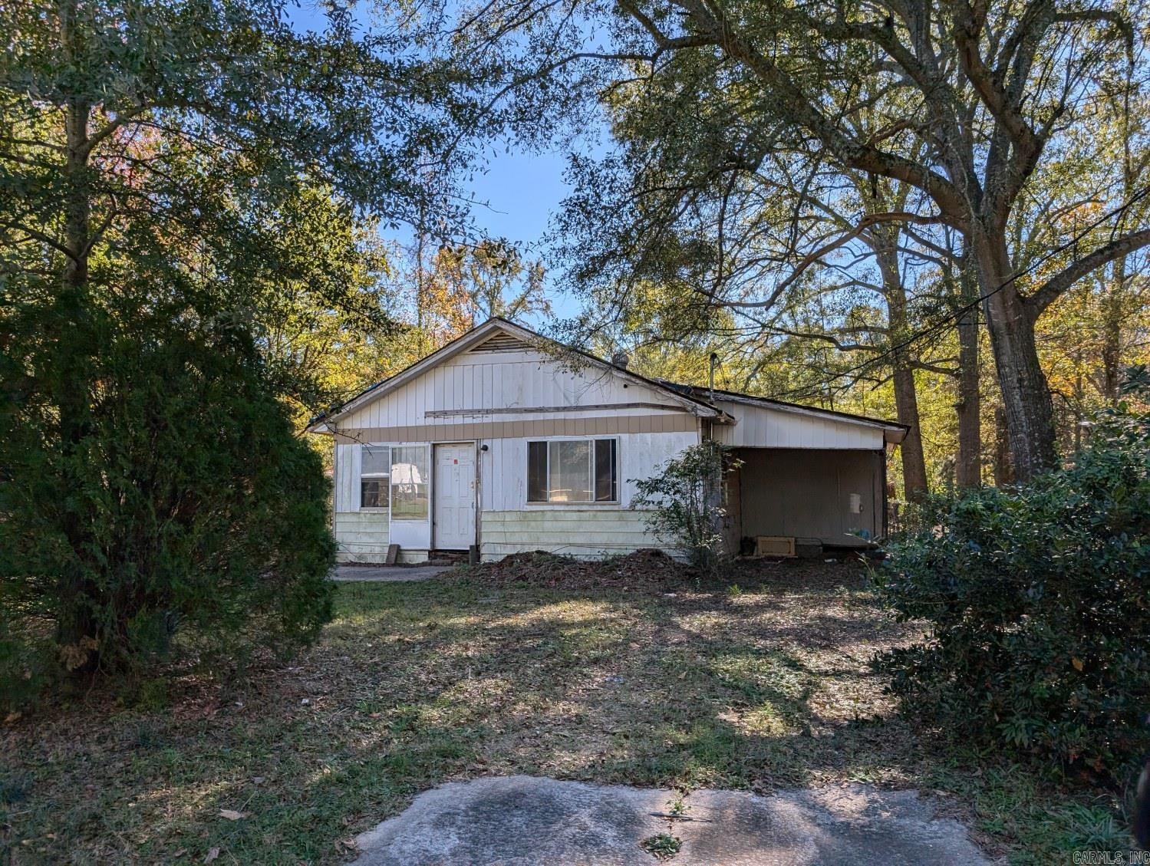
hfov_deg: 71.5
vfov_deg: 56.9
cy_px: 433
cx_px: 575
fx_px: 799
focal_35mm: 24
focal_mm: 6.9
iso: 20
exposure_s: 1/794
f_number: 1.68
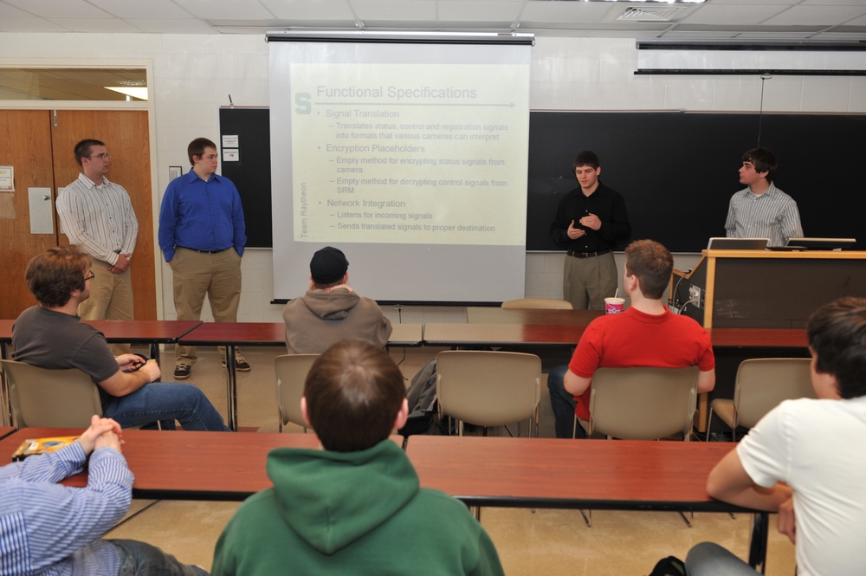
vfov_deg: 42.3
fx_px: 745
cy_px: 288
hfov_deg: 60.3
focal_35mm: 31
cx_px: 433
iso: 320
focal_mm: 31
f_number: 5
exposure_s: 1/60
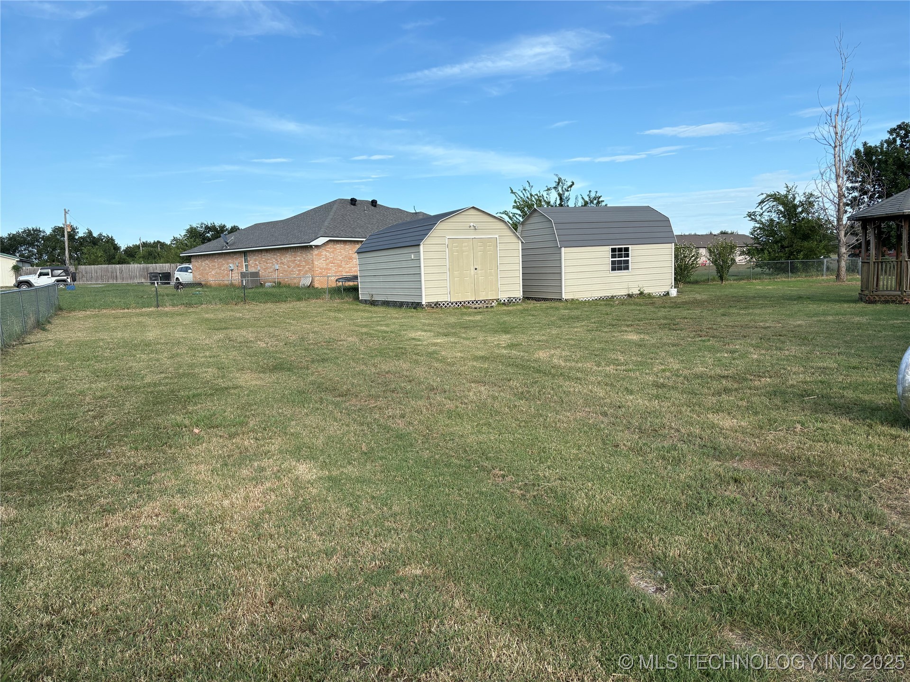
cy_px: 341
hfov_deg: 67.3
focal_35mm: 26
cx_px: 455
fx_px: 683
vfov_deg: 53.1
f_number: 1.6
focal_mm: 5.96
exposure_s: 1/2012
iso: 50
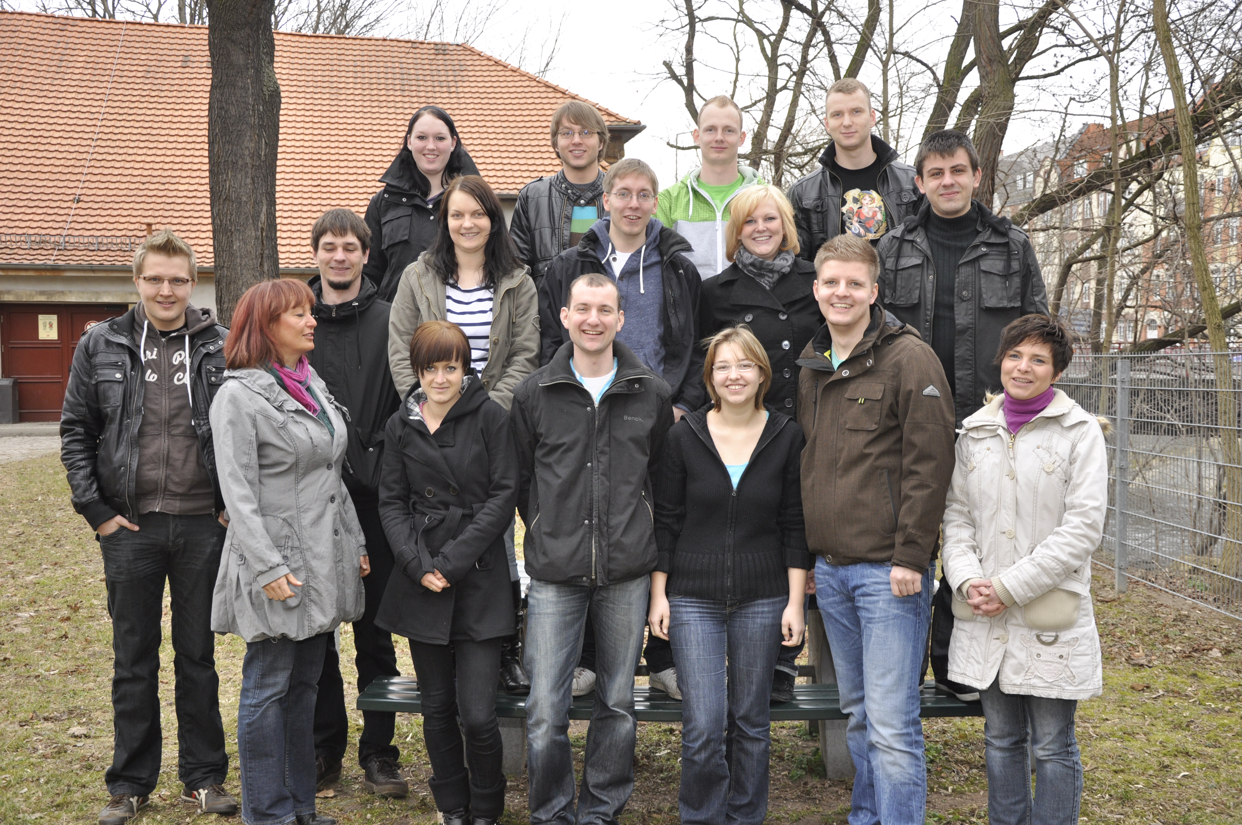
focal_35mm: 38
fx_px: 1292
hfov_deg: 51.3
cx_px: 621
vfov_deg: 35.4
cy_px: 412
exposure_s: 1/60
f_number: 5
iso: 400
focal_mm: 25
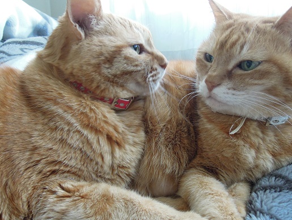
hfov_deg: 63.4
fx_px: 236
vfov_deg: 49.7
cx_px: 152
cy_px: 123
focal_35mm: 28
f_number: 2.8
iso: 400
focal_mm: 4.3
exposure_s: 1/25
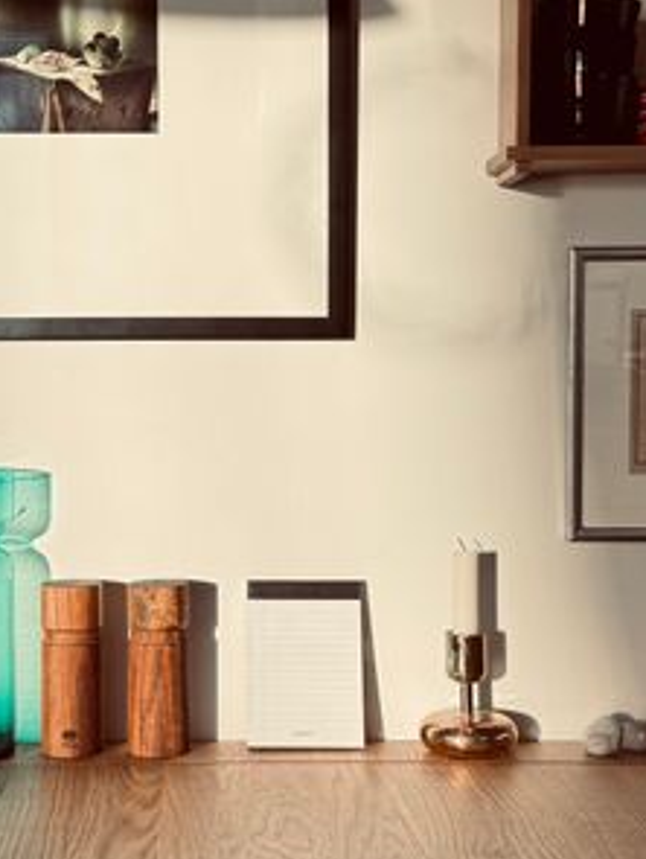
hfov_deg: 22.5
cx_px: 204
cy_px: 370
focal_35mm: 65
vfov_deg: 29.8
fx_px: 1614
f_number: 1.78
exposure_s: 1/121
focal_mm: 6.76
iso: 64
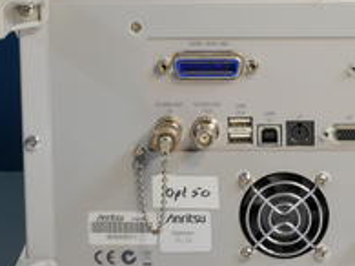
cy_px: 122
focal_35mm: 250
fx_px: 2562
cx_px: 311
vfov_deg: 5.9
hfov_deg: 7.9
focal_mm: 61
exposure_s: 1/2
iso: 400
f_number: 14
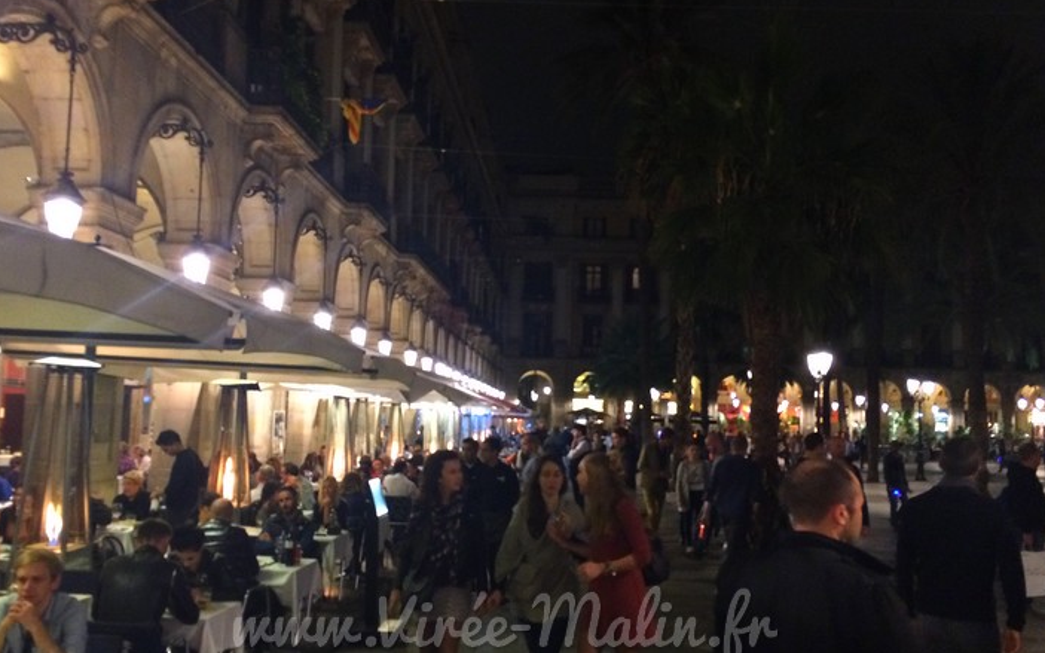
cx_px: 517
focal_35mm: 35
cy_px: 332
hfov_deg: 55.3
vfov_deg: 36.3
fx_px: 997
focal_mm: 4.15
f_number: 2.2
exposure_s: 1/17
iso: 320
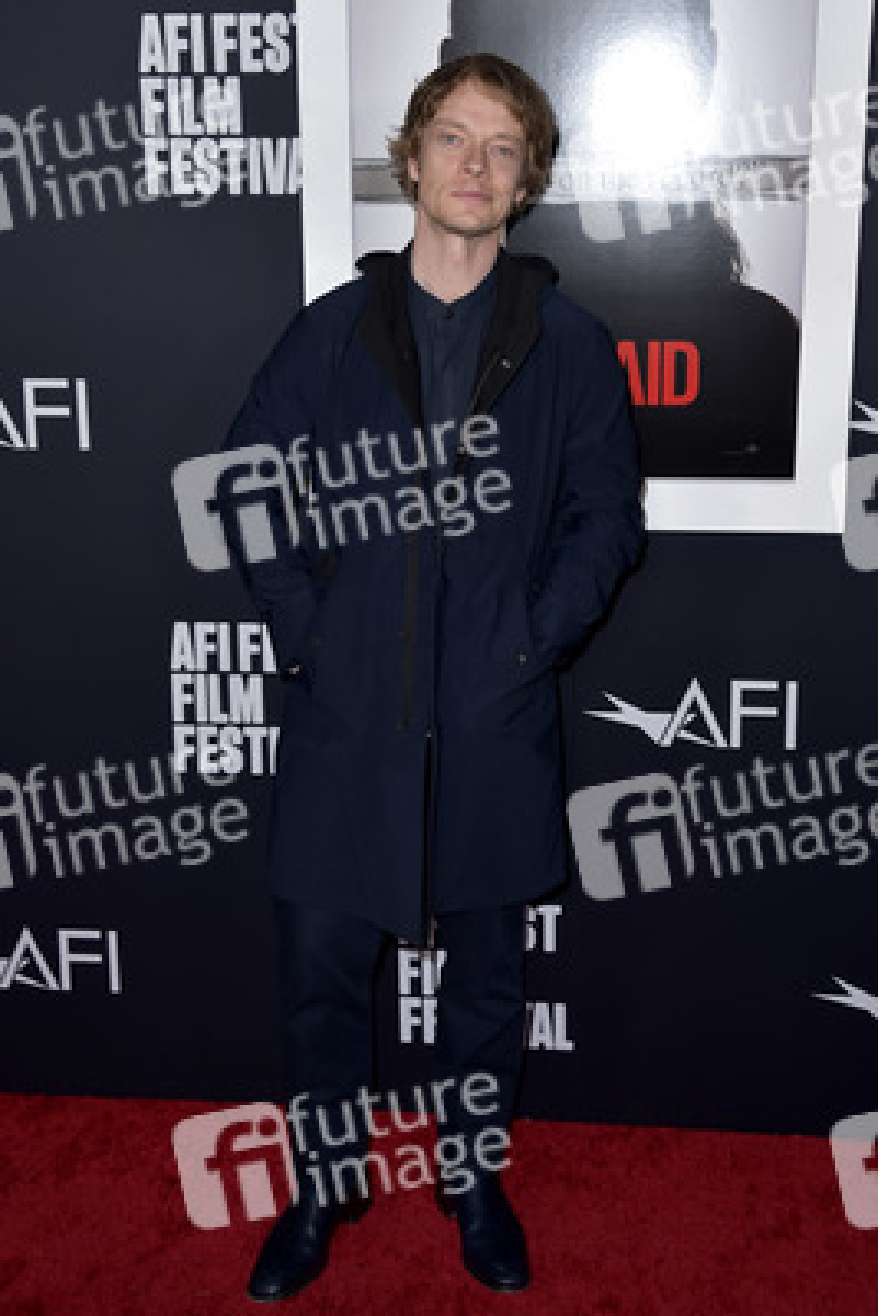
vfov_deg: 44.5
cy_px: 658
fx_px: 1608
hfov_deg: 30.5
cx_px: 439
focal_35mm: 44
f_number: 6.3
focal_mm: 44
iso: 500
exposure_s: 1/200
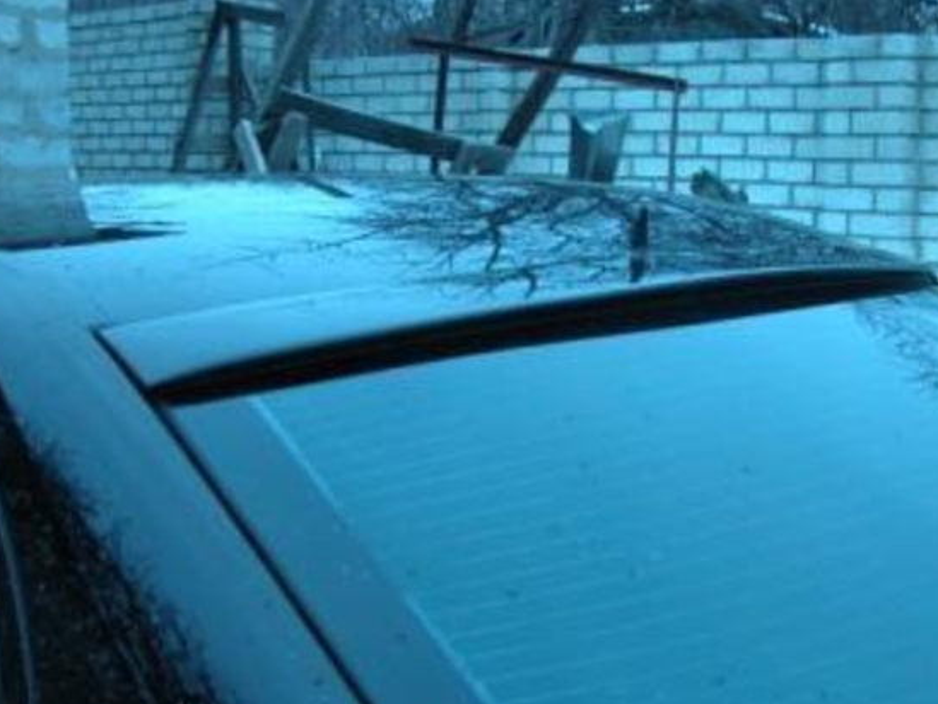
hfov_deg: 28.9
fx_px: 1816
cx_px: 577
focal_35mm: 67
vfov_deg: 21.9
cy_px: 390
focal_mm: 11.6
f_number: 3
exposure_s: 1/4.2
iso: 180
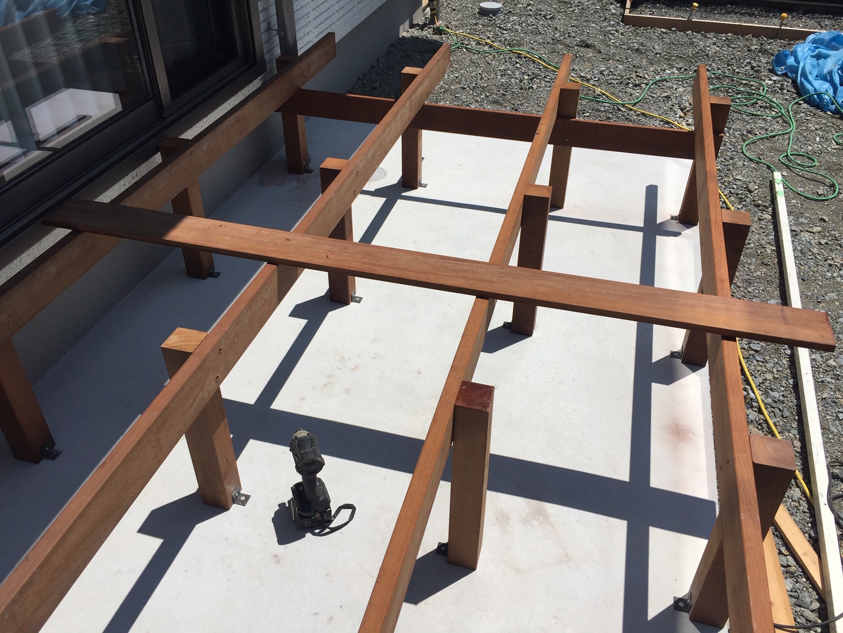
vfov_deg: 48.2
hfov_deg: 61.7
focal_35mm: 29
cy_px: 316
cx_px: 422
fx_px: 706
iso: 32
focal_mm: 4.15
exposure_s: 1/3968
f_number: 2.2
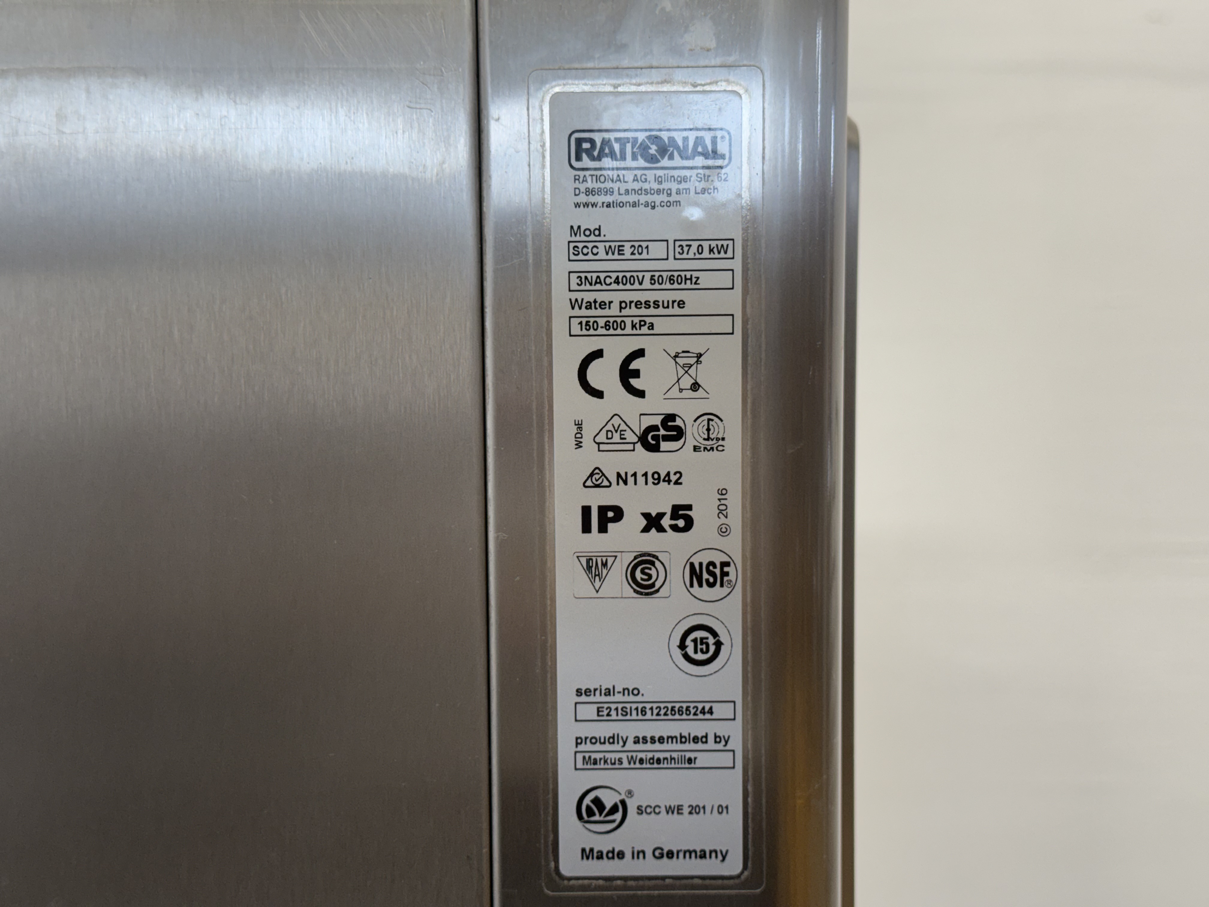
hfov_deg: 39.7
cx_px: 604
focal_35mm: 48
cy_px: 454
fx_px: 1676
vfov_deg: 30.3
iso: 64
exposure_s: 1/50
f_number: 1.78
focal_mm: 6.76
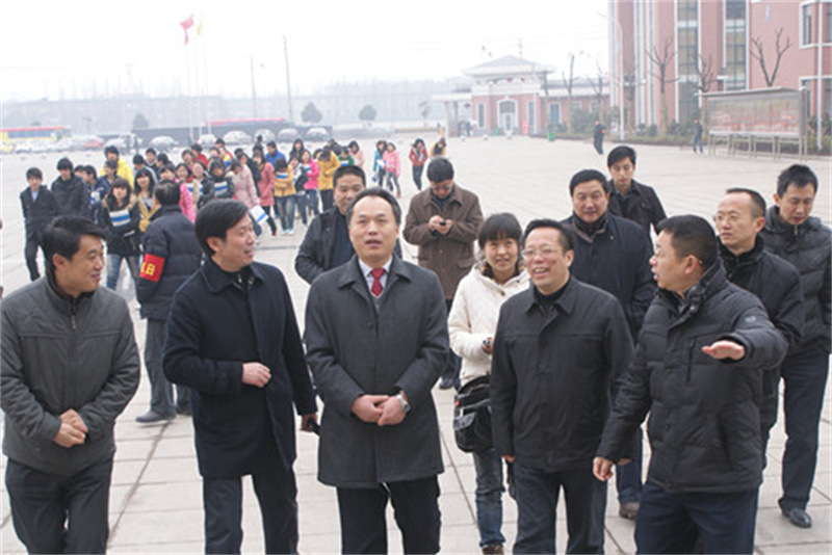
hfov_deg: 33.4
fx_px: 1387
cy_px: 278
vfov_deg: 22.6
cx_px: 416
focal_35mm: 60
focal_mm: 40
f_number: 5.6
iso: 200
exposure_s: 1/60
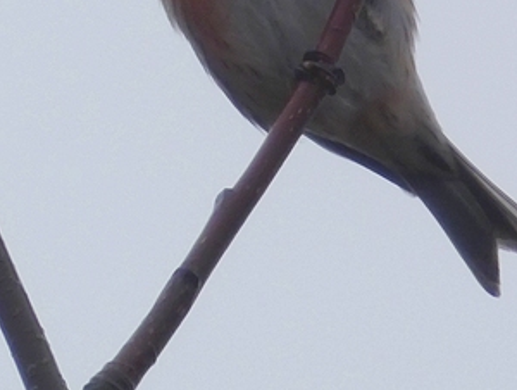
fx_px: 28767
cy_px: 41
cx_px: 341
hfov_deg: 1.0
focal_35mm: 1923
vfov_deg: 0.8
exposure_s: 1/250
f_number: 5.6
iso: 250
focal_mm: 164.2
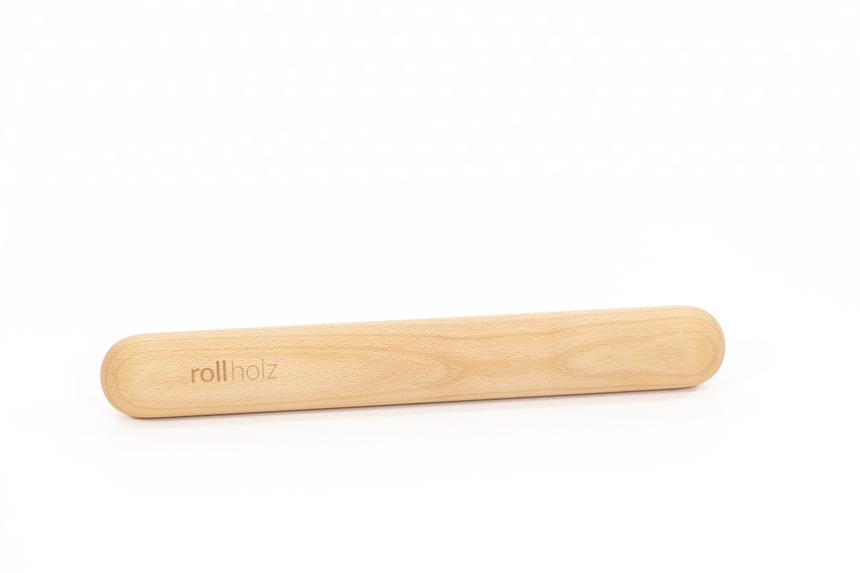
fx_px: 2628
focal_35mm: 110
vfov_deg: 12.5
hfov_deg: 18.6
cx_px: 430
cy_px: 286
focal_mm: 110
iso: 100
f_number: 8
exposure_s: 1/8
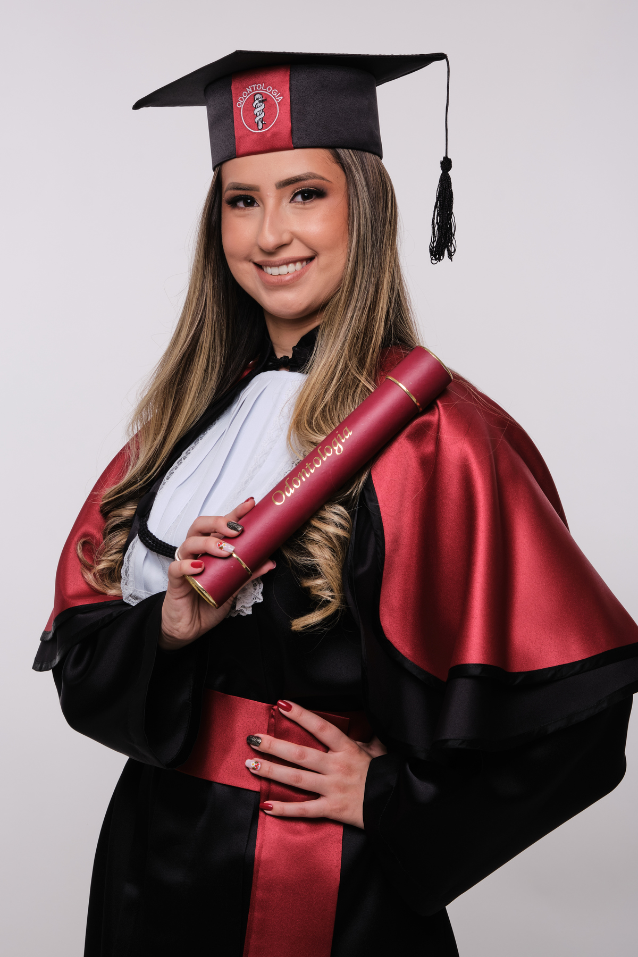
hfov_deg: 17.3
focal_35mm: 79
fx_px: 2100
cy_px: 478
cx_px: 319
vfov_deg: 25.7
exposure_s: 1/200
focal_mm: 52.4
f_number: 11
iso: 160
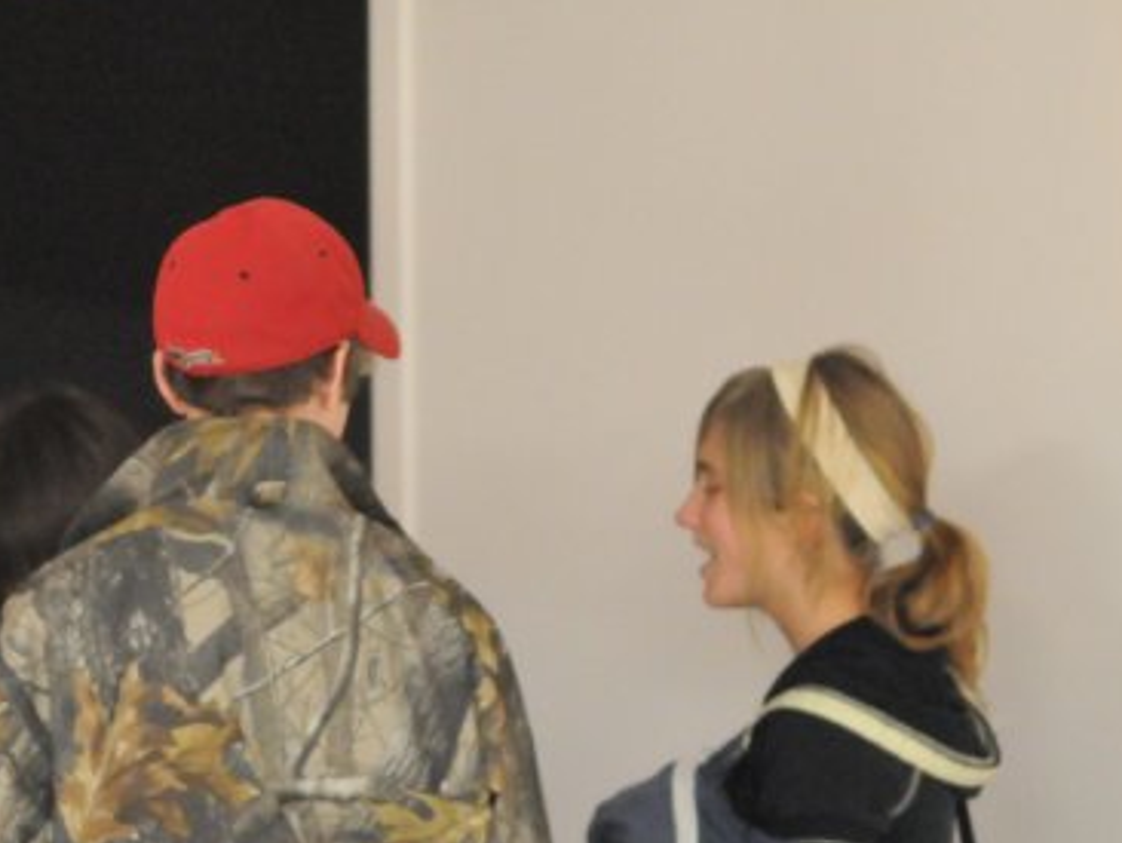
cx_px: 212
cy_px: 584
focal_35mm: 173
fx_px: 5613
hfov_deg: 11.4
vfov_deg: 8.6
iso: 2800
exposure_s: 1/60
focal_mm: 55
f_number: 2.8
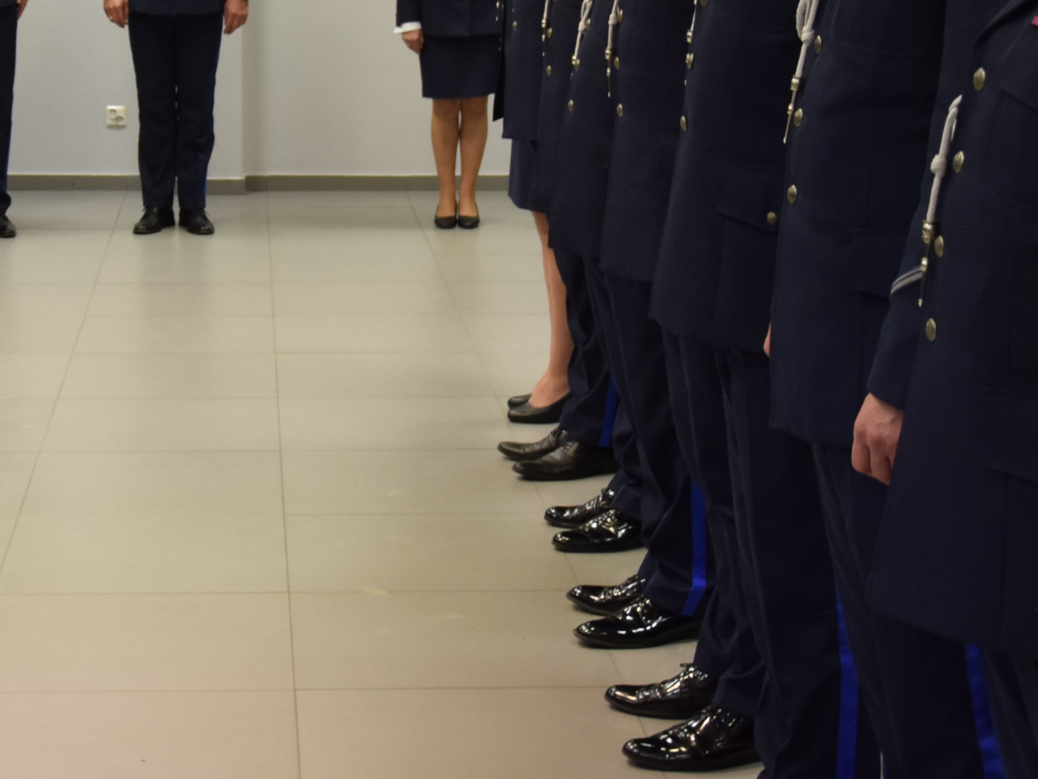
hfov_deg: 23.5
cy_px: 194
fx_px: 2489
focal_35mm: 83
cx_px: 414
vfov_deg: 17.7
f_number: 3.8
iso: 1000
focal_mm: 24
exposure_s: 1/60
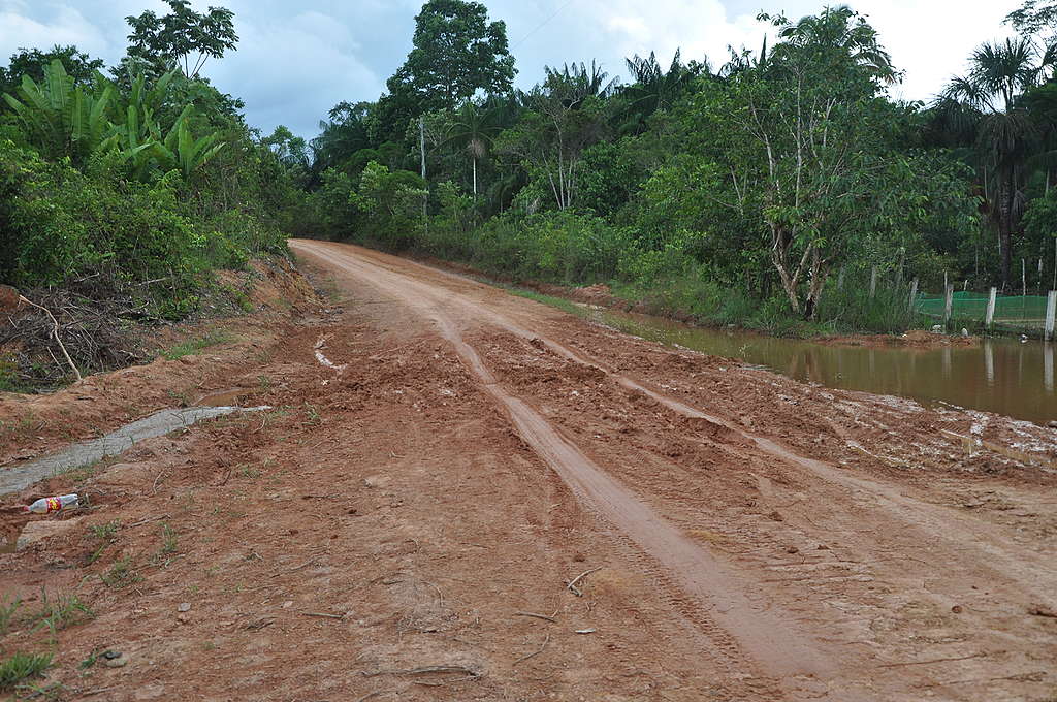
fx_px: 1056
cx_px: 528
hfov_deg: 53.2
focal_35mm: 36
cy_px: 351
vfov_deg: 36.8
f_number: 8
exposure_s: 1/250
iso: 250
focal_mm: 24
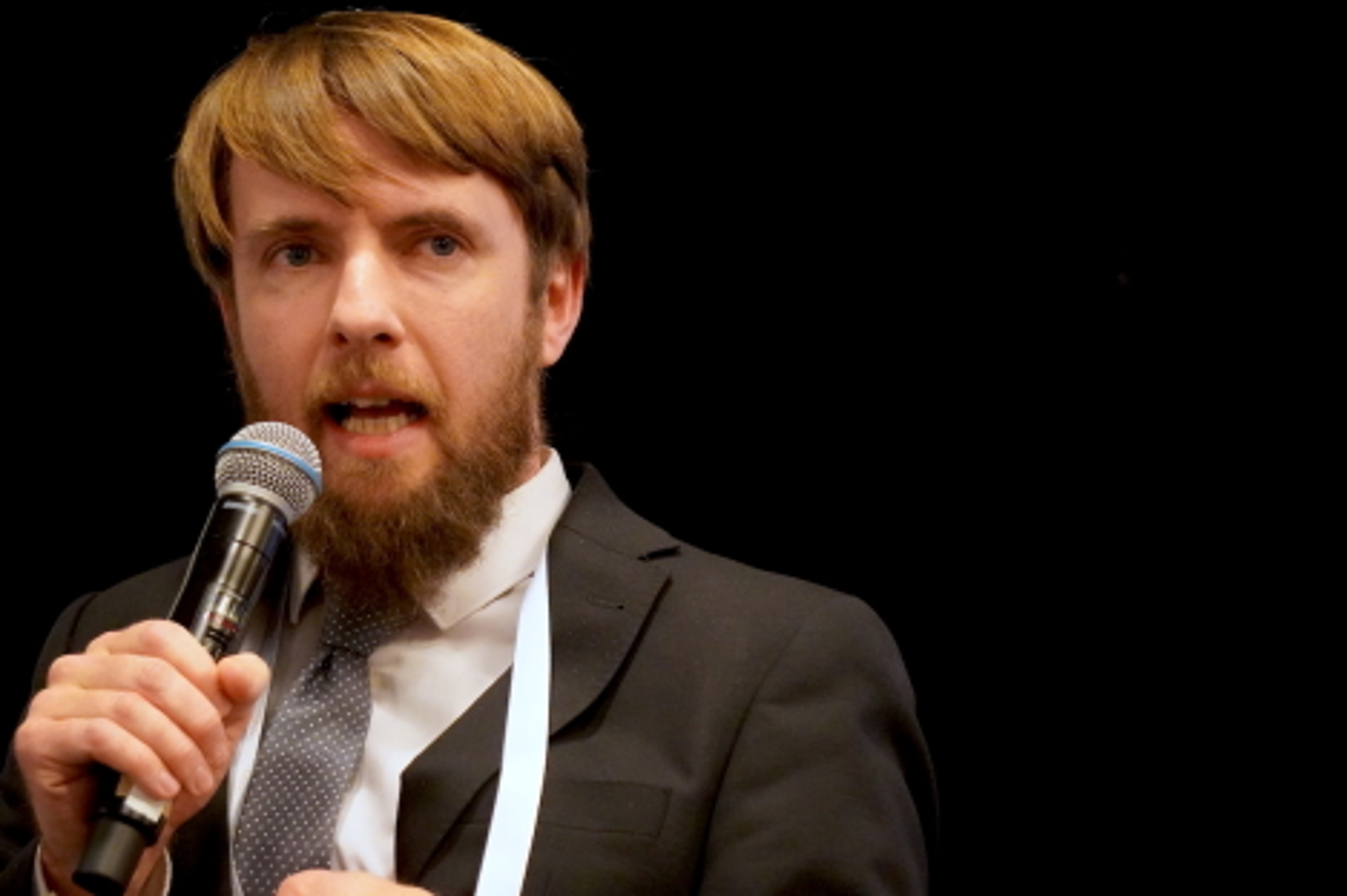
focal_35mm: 132
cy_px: 448
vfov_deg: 10.4
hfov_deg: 15.5
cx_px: 674
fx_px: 4935
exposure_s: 1/100
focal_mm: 88
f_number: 5
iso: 6400
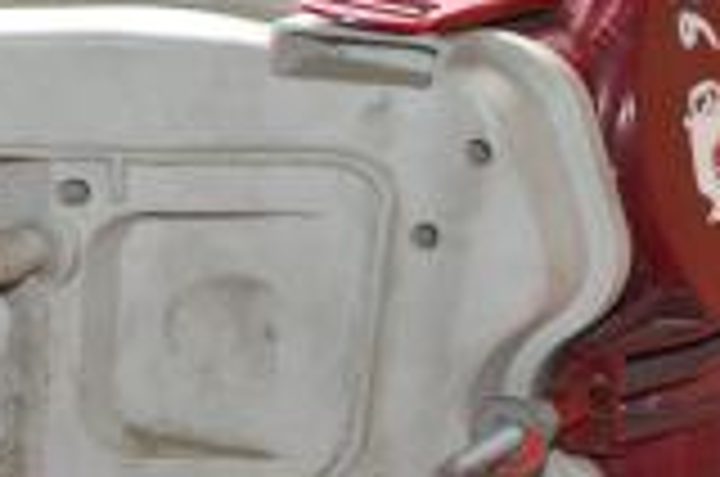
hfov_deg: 15.5
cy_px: 148
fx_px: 2615
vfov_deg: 10.4
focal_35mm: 131
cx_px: 94
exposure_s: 1/80
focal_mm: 28
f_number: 4
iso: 720
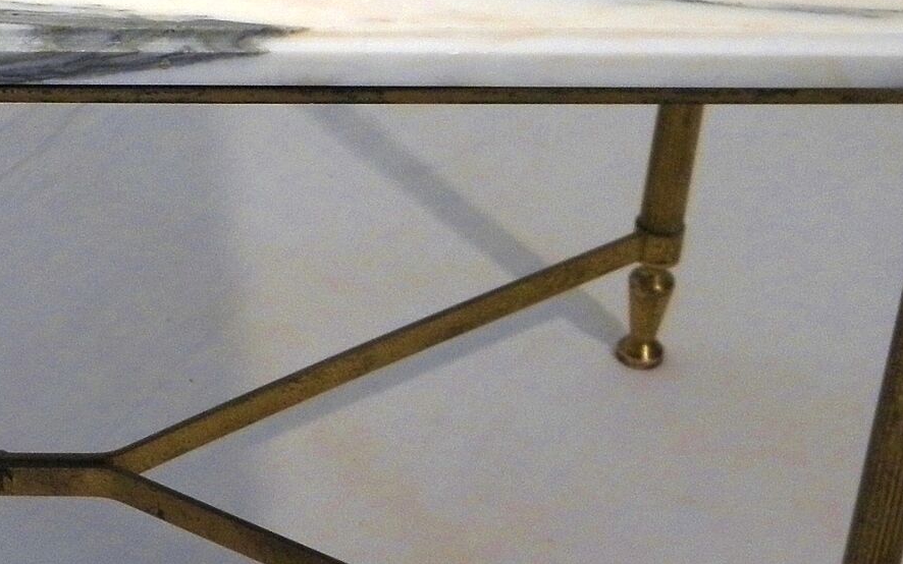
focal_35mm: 144
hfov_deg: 14.2
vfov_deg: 9.1
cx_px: -119
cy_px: 256
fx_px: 3544
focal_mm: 8.6
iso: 200
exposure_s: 1/40
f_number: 3.9
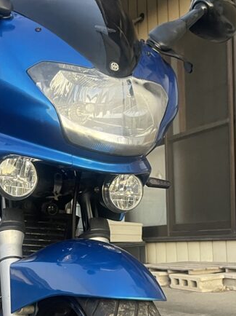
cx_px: 45
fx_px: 537
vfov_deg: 31.8
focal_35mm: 59
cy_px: 255
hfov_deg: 24.4
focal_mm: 5.1
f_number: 1.6
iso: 500
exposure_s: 1/40
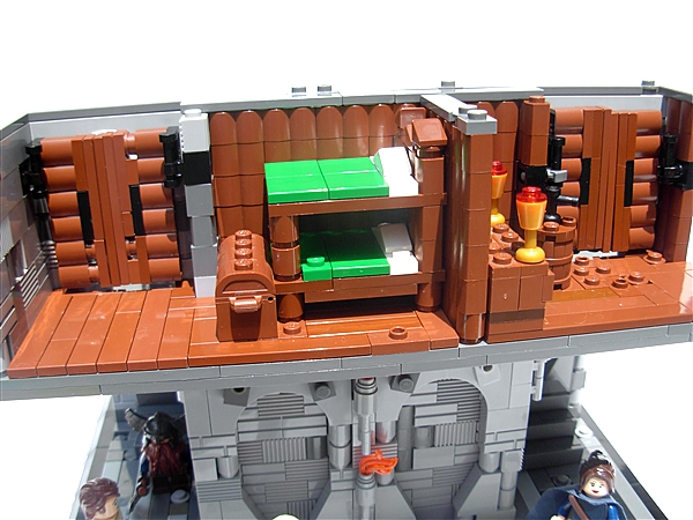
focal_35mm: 38
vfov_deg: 37.7
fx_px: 761
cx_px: 346
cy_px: 260
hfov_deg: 49.0
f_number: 2.9
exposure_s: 1/790
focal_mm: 6.3
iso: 79
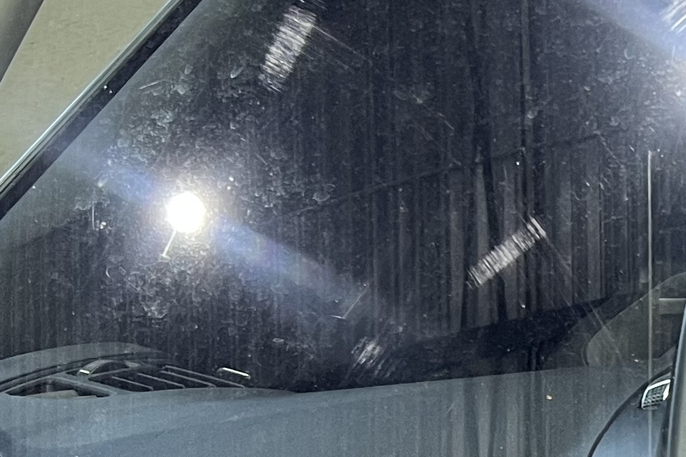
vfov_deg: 12.5
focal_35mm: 108
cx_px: 1093
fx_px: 2058
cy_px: 445
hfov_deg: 16.8
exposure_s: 1/60
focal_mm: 5.7
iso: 100
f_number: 1.5
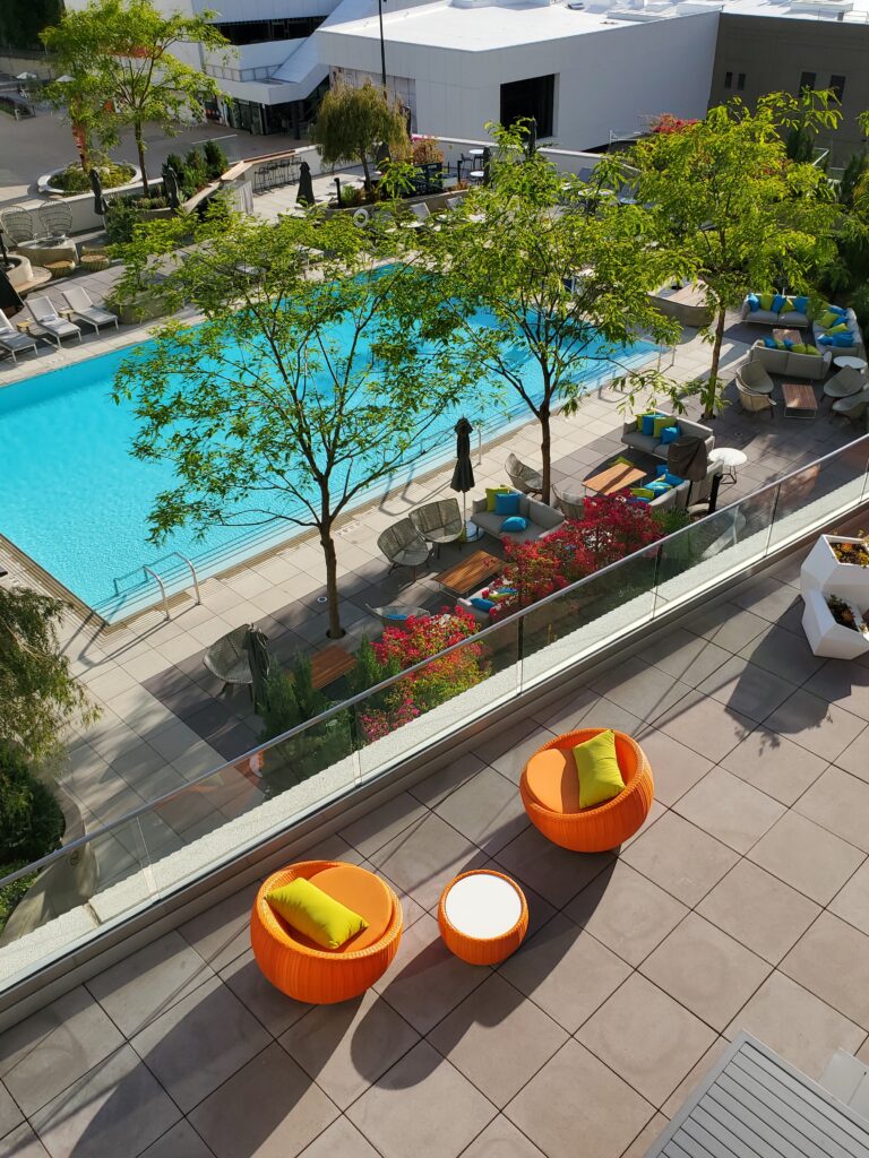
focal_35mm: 26
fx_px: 870
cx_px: 434
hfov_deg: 53.1
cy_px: 579
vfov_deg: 67.3
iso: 50
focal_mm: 4.3
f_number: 2.4
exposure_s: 1/1102
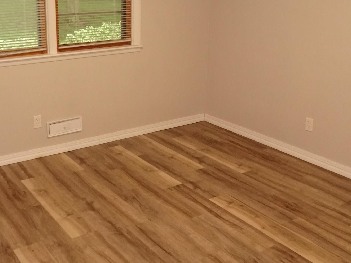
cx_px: 120
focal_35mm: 43
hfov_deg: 43.3
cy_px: 81
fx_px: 436
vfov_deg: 33.2
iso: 400
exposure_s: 1/30
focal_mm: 4.25
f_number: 3.5
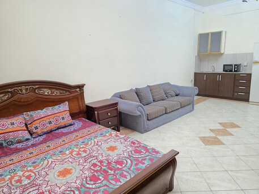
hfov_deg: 73.9
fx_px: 172
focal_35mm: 23
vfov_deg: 58.9
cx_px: 130
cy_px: 97
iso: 1000
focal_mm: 6.3
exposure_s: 1/100
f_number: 1.7
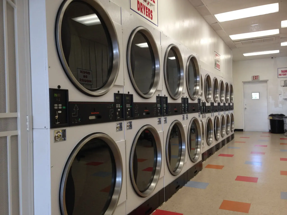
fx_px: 274
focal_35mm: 33
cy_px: 108
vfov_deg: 42.9
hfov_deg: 55.4
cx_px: 144
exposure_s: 1/40
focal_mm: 4.12
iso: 50
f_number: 2.4
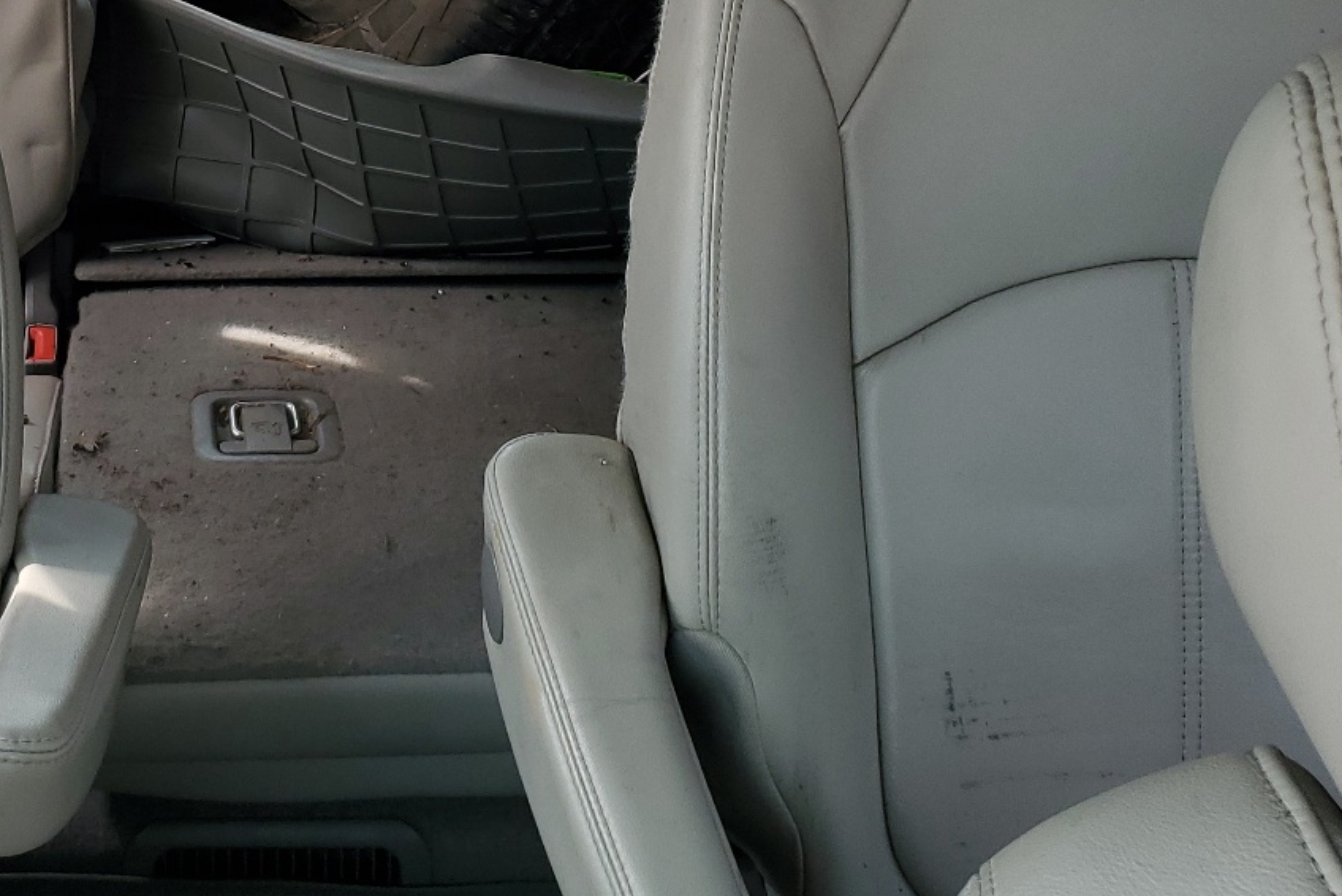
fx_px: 1902
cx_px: 247
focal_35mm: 51
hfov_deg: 37.3
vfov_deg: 26.1
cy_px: 192
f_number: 1.5
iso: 54
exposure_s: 1/120
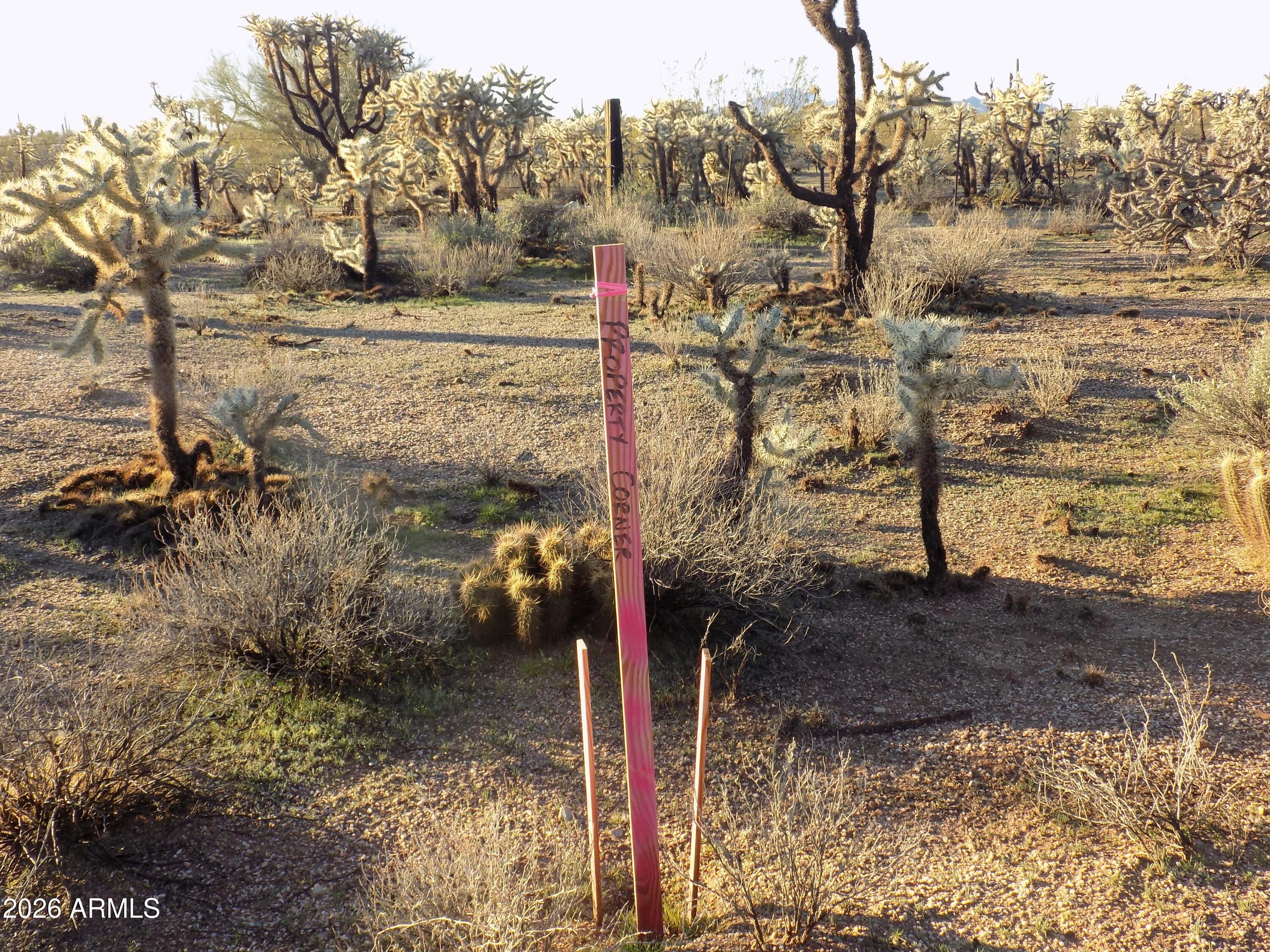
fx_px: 1101
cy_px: 476
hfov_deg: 60.0
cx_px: 635
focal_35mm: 30
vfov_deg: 46.8
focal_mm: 5.3
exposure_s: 1/200
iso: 80
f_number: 3.3
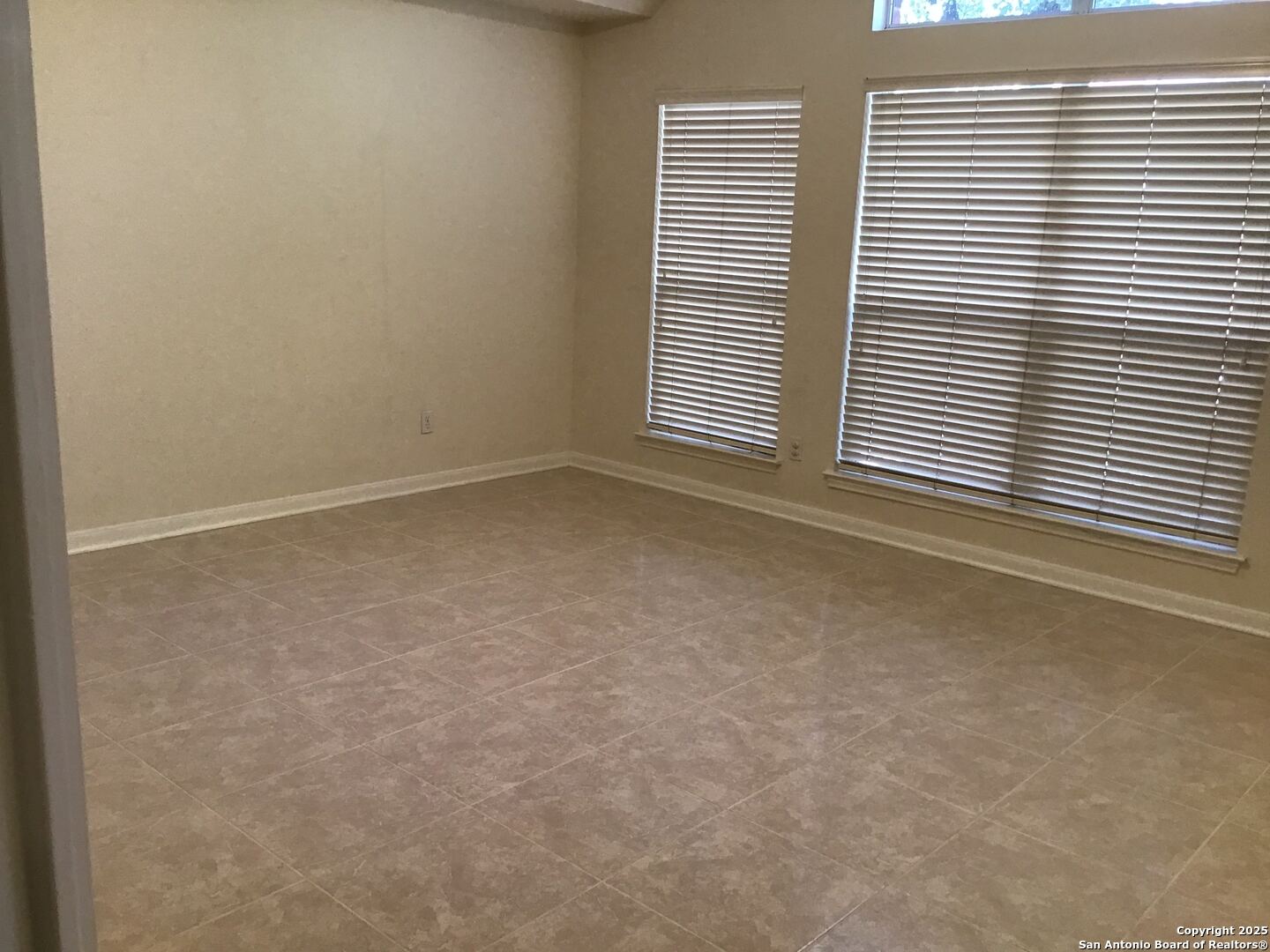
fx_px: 1137
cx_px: 635
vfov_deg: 45.4
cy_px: 476
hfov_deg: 58.4
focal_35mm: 31
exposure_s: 1/30
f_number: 2.4
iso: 50
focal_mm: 3.3
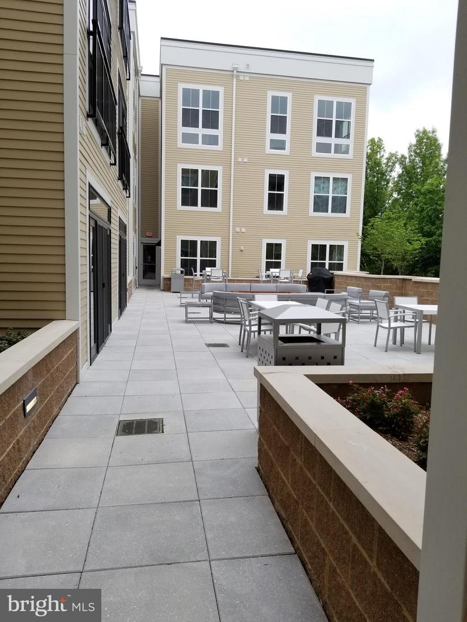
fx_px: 468
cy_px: 311
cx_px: 234
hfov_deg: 53.1
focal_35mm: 26
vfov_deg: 67.3
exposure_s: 1/698
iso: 50
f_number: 1.7
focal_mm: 4.25
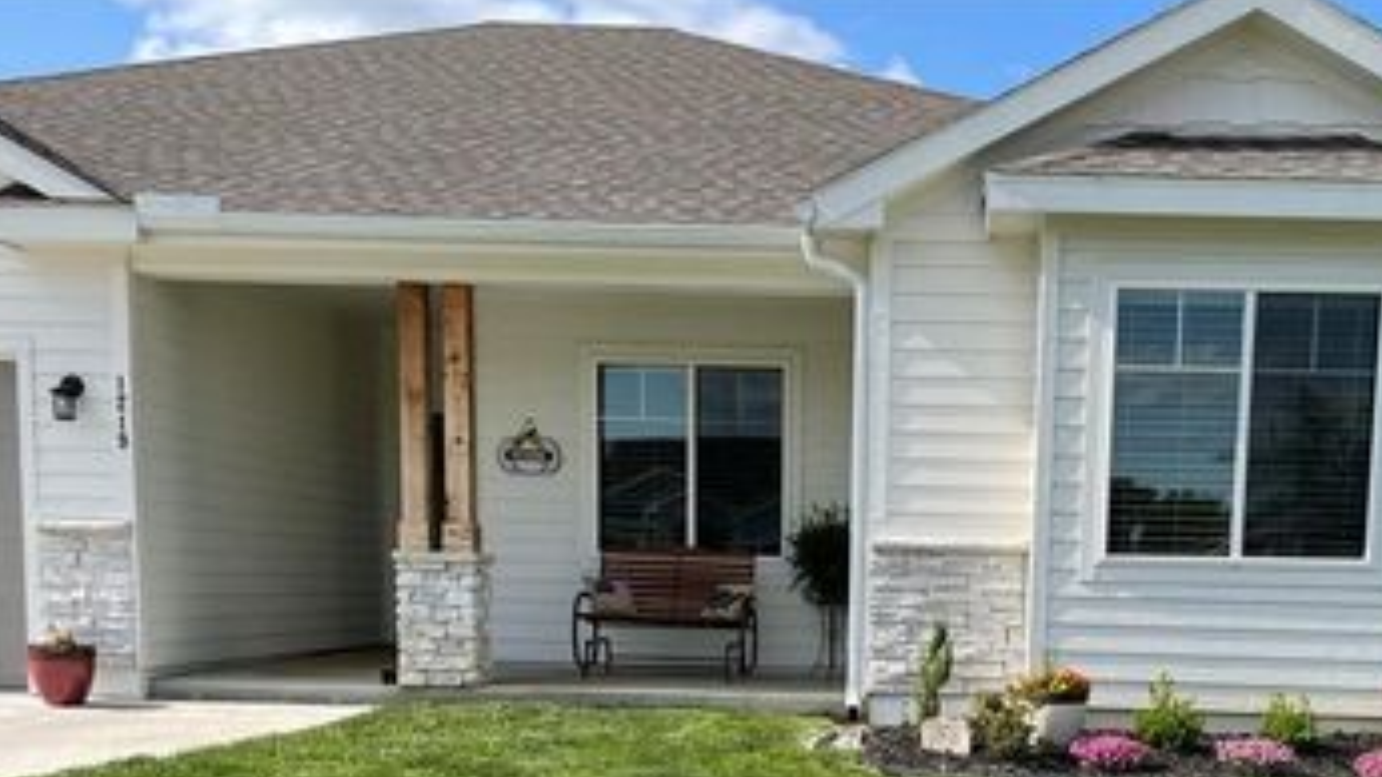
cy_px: 739
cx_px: 901
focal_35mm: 41
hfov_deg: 48.7
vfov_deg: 27.6
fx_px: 1502
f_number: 1.6
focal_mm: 4.2
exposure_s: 1/3125
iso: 50
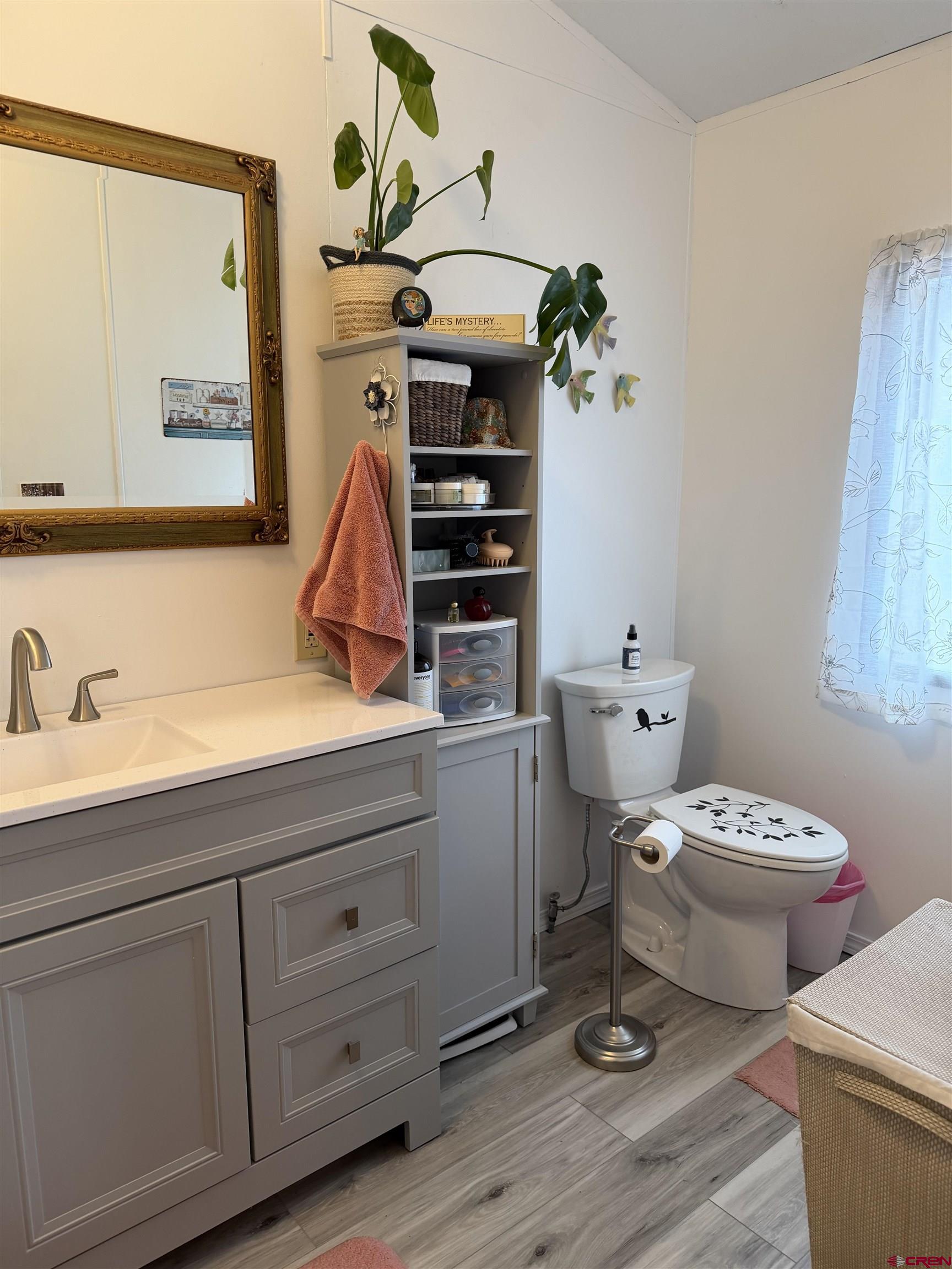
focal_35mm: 24
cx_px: 476
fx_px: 880
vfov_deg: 71.6
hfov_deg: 56.8
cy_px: 634
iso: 200
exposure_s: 1/60
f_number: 1.78
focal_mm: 6.76
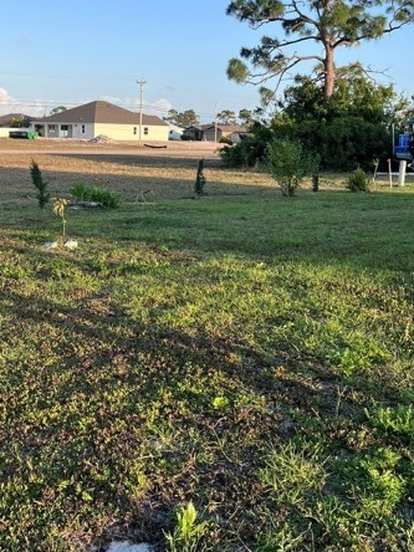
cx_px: 138
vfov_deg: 41.9
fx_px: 718
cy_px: 223
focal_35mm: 45
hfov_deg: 31.9
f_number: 1.5
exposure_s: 1/1488
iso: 50
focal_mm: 5.7
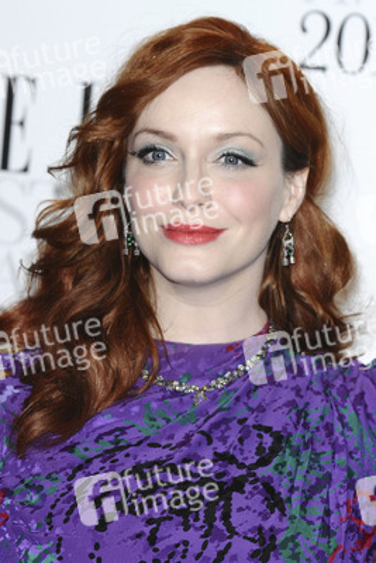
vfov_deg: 8.9
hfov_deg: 5.9
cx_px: 188
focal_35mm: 232
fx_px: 3639
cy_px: 282
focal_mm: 155
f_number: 5
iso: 320
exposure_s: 1/200
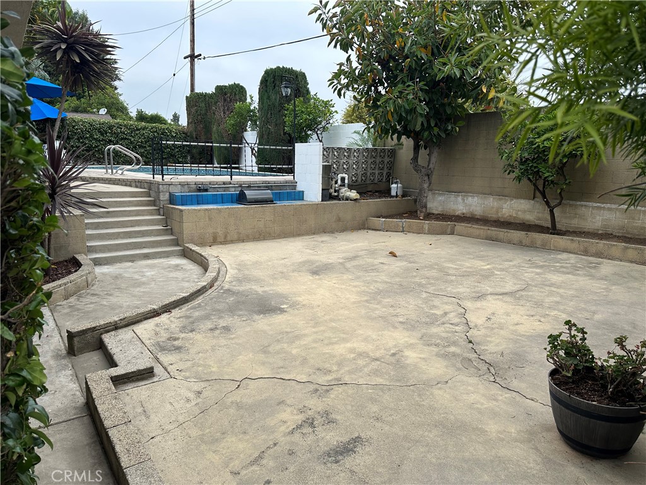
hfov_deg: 71.6
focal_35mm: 24
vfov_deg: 56.8
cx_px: 323
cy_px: 242
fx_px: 448
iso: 80
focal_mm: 6.86
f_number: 1.78
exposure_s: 1/1241
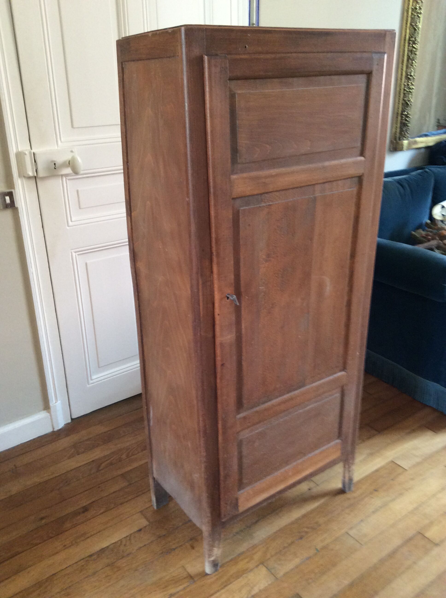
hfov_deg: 44.1
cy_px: 299
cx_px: 223
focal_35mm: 32
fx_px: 551
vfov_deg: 56.9
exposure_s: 1/25
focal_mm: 3.3
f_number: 2.4
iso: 125
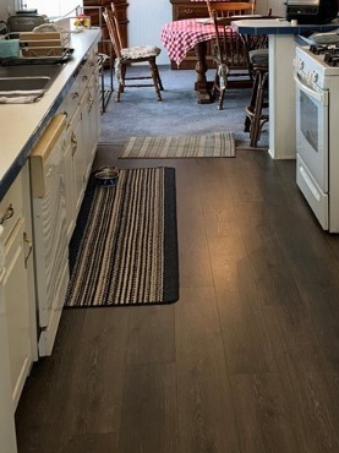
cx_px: 210
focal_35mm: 54
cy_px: 32
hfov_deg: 26.9
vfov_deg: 33.4
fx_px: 706
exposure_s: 1/38
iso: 32
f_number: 1.5
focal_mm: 5.7
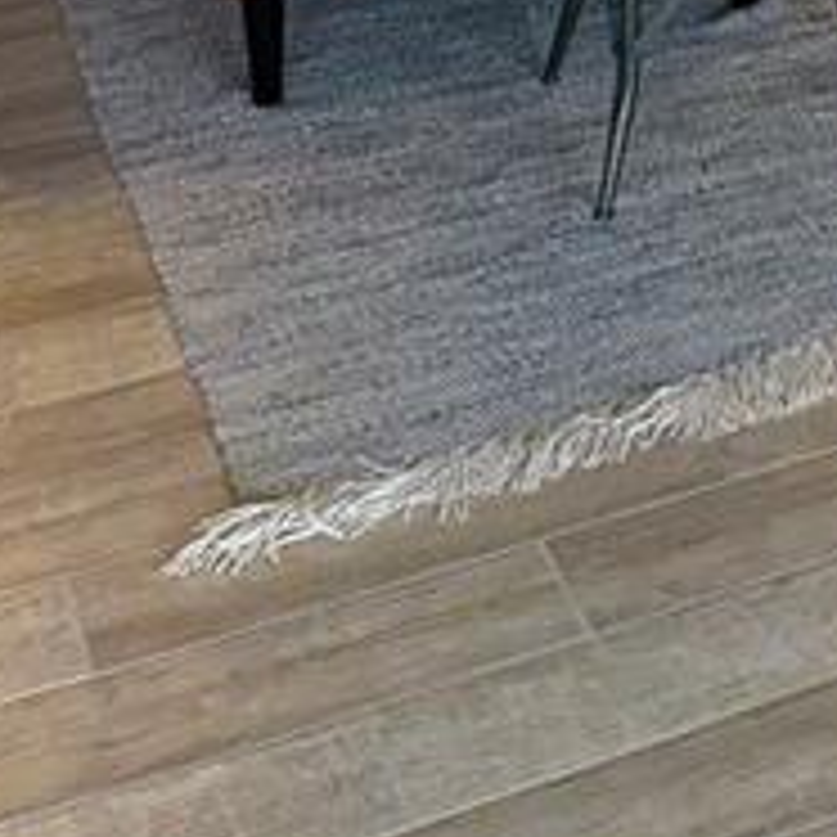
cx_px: 1120
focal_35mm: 95
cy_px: -752
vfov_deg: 15.3
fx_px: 2599
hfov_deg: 17.1
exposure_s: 1/120
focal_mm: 5.96
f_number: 1.6
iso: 160
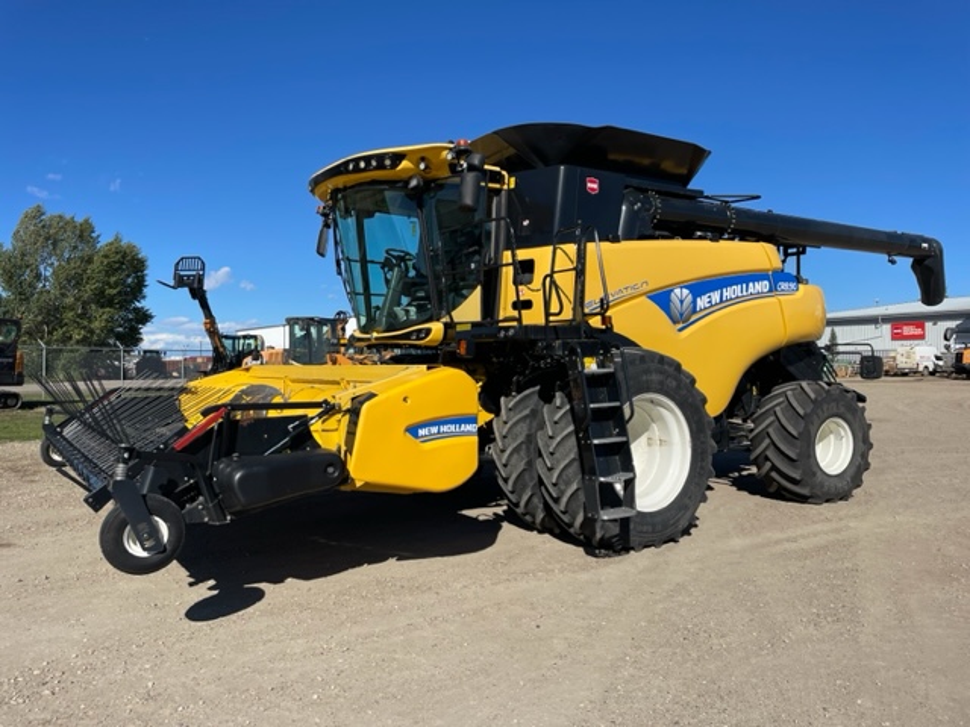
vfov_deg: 53.1
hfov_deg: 67.3
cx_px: 485
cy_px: 364
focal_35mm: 26
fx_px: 729
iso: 32
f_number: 1.6
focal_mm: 4.2
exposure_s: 1/5291
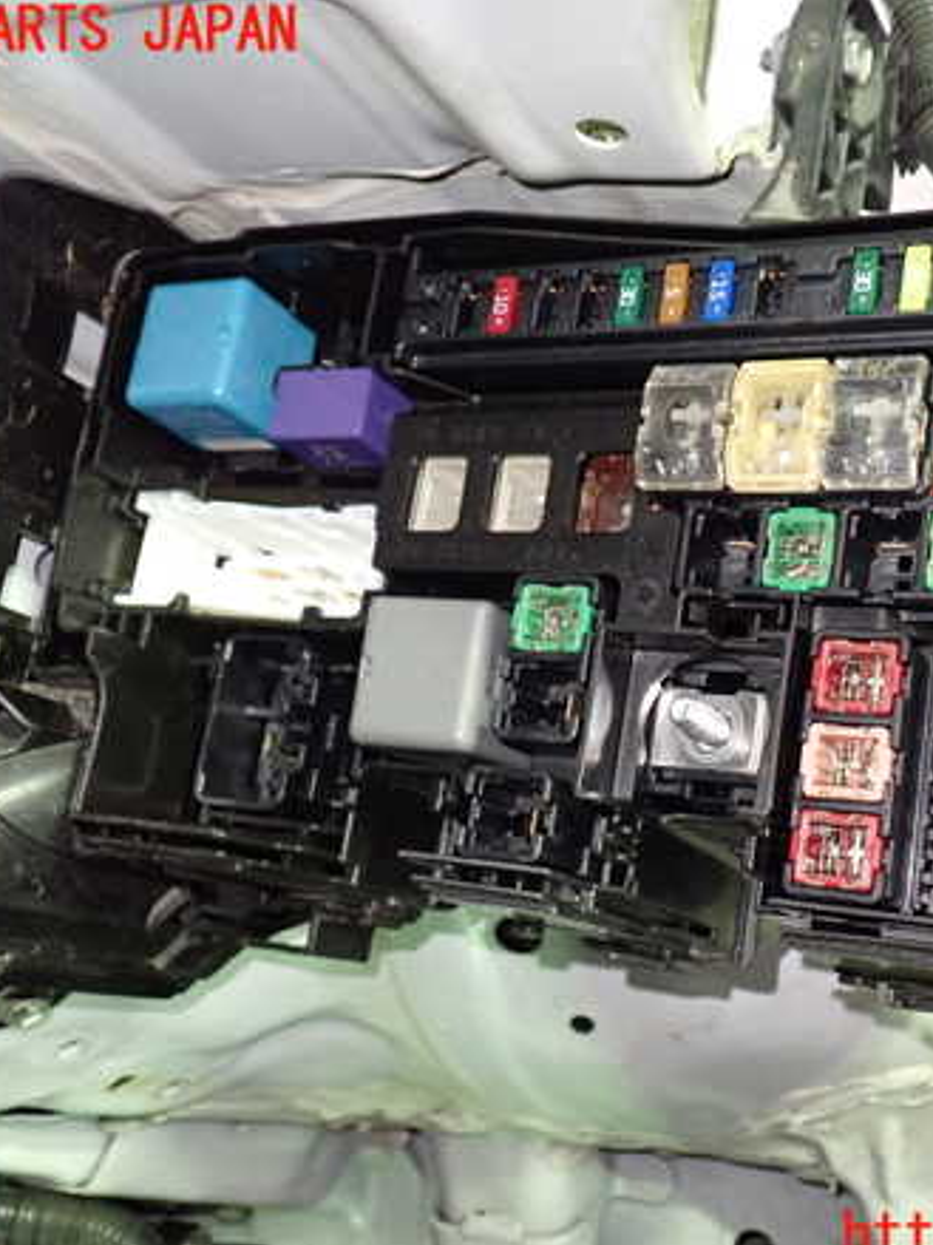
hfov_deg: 34.7
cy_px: 635
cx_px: 632
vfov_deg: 45.8
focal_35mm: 41
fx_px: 1474
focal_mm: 5.4
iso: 800
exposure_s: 1/30
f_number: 2.3
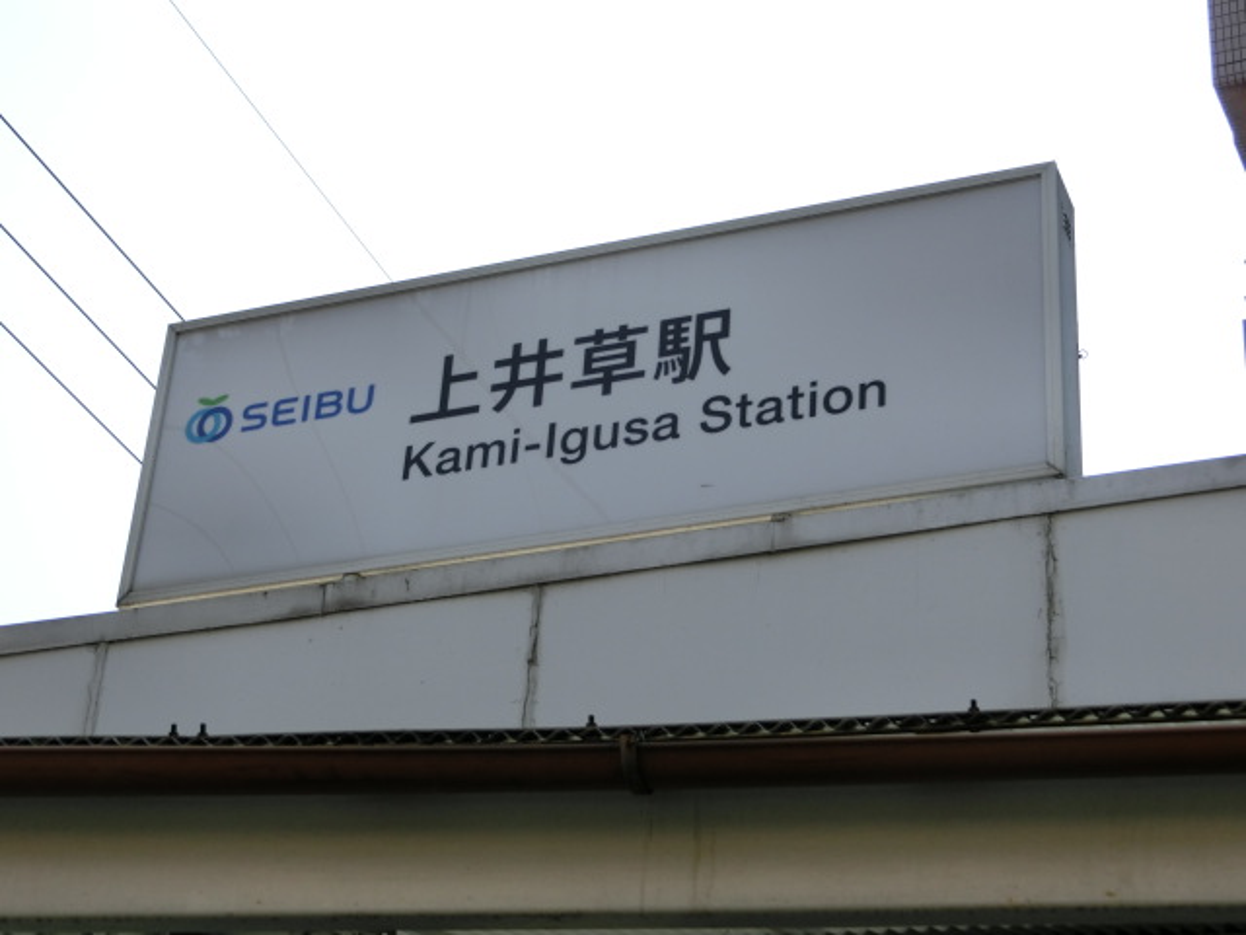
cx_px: 623
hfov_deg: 27.8
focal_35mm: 70
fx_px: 2520
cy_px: 468
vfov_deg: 21.0
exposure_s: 1/500
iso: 80
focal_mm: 12.4
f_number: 5.2
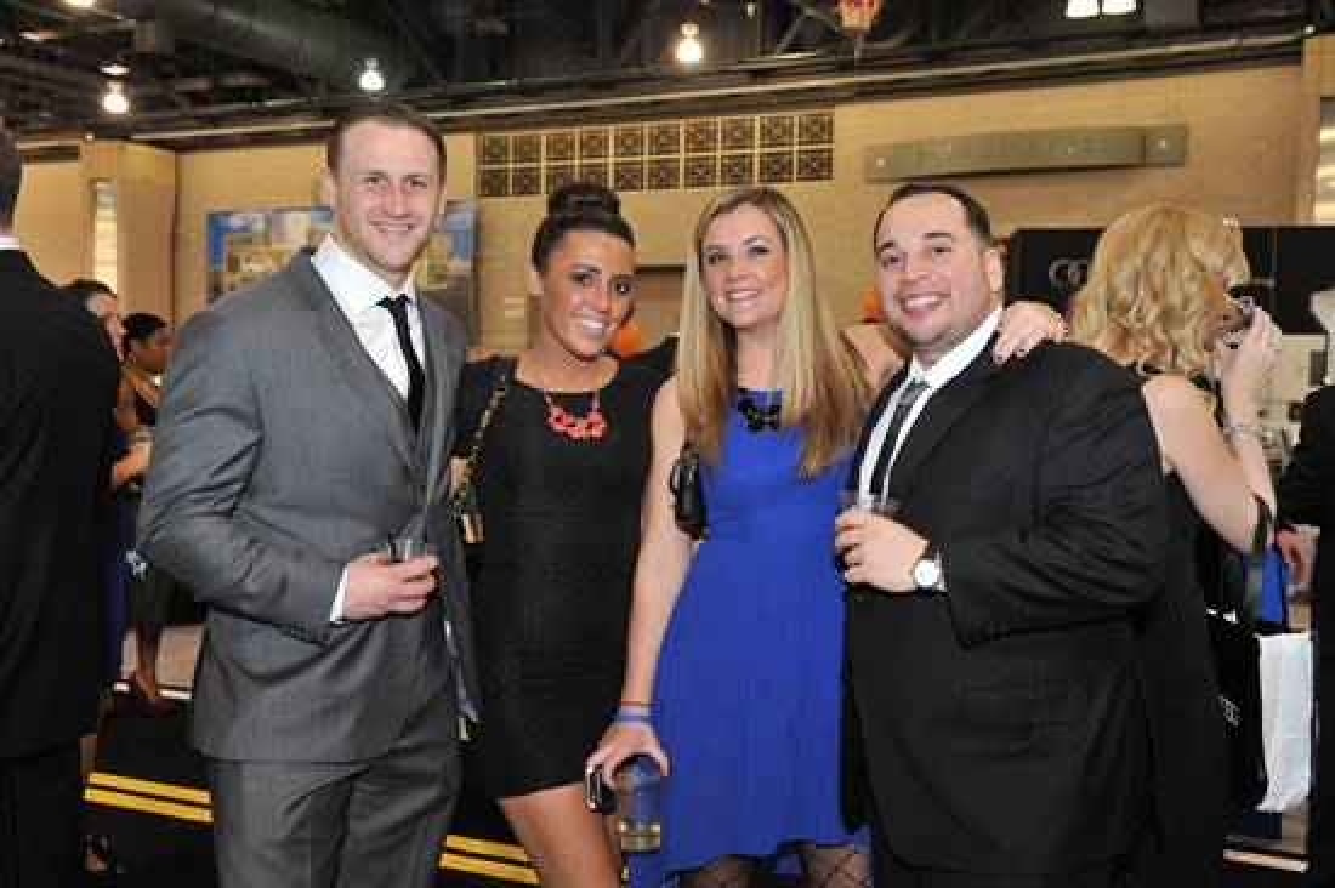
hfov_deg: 48.5
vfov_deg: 33.4
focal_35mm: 40
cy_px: 444
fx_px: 1482
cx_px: 668
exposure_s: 1/125
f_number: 5.6
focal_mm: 40
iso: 1250
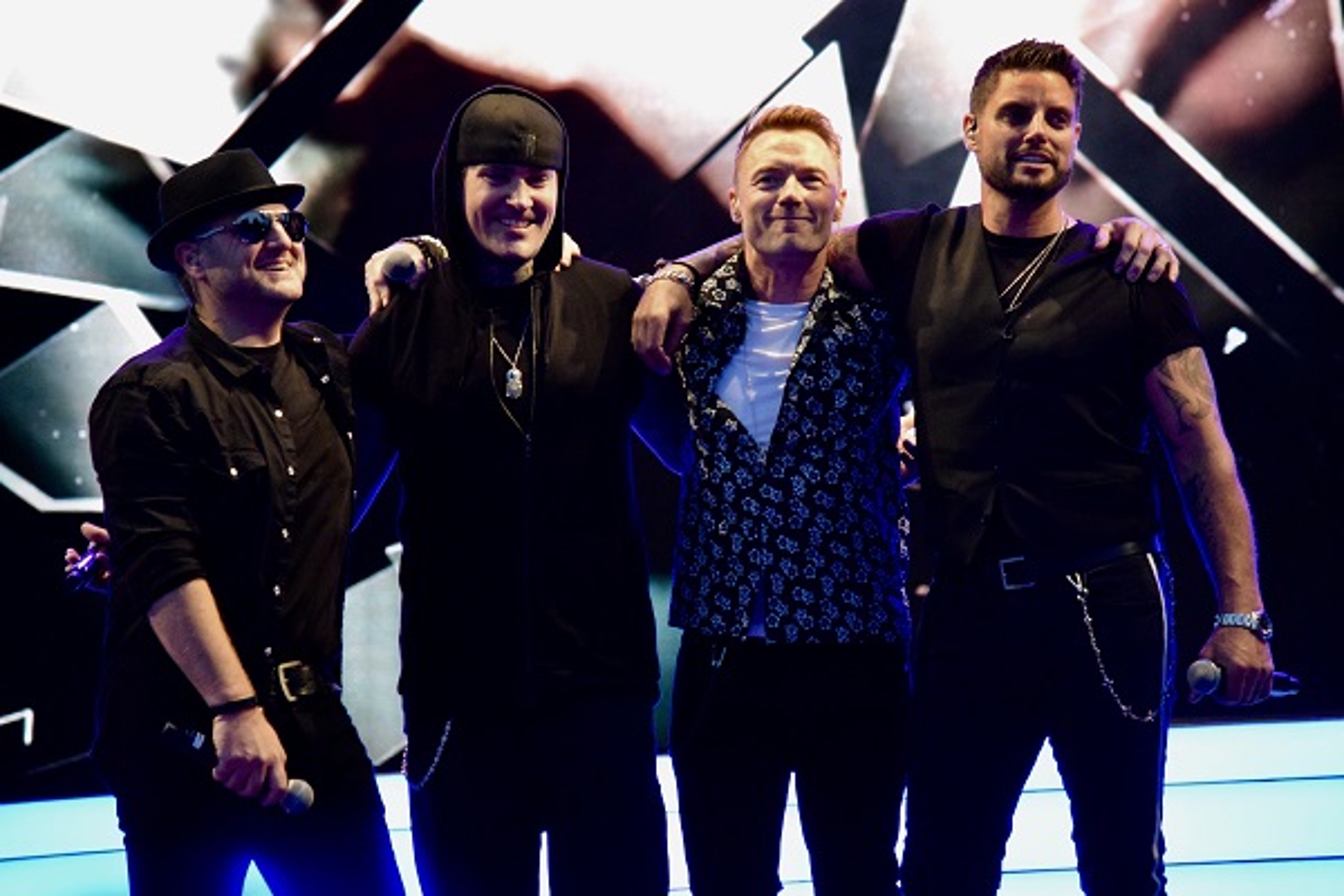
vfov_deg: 5.4
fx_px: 9519
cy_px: 448
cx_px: 672
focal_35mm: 255
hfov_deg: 8.1
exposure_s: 1/250
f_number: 5
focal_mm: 170
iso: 6400
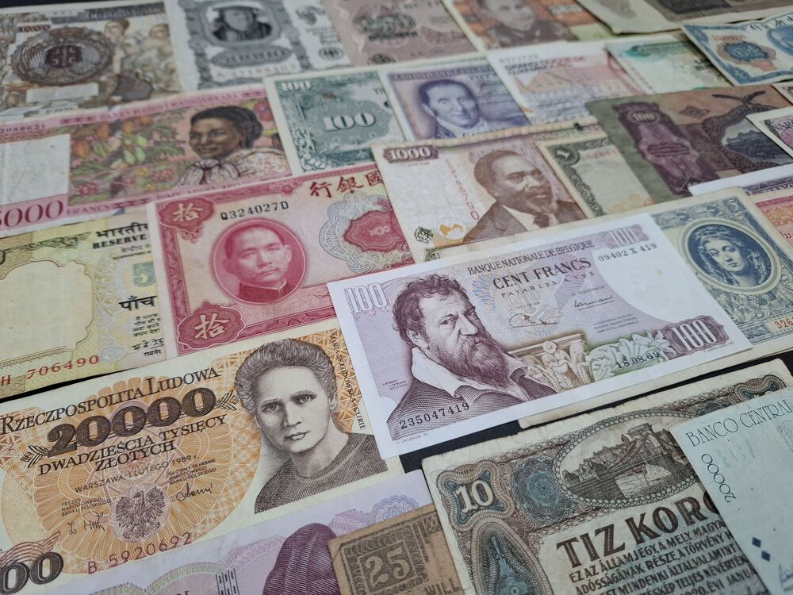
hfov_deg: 73.9
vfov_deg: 58.9
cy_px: 298
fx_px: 527
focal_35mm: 23
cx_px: 396
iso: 125
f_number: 1.8
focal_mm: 5.54
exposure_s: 1/100
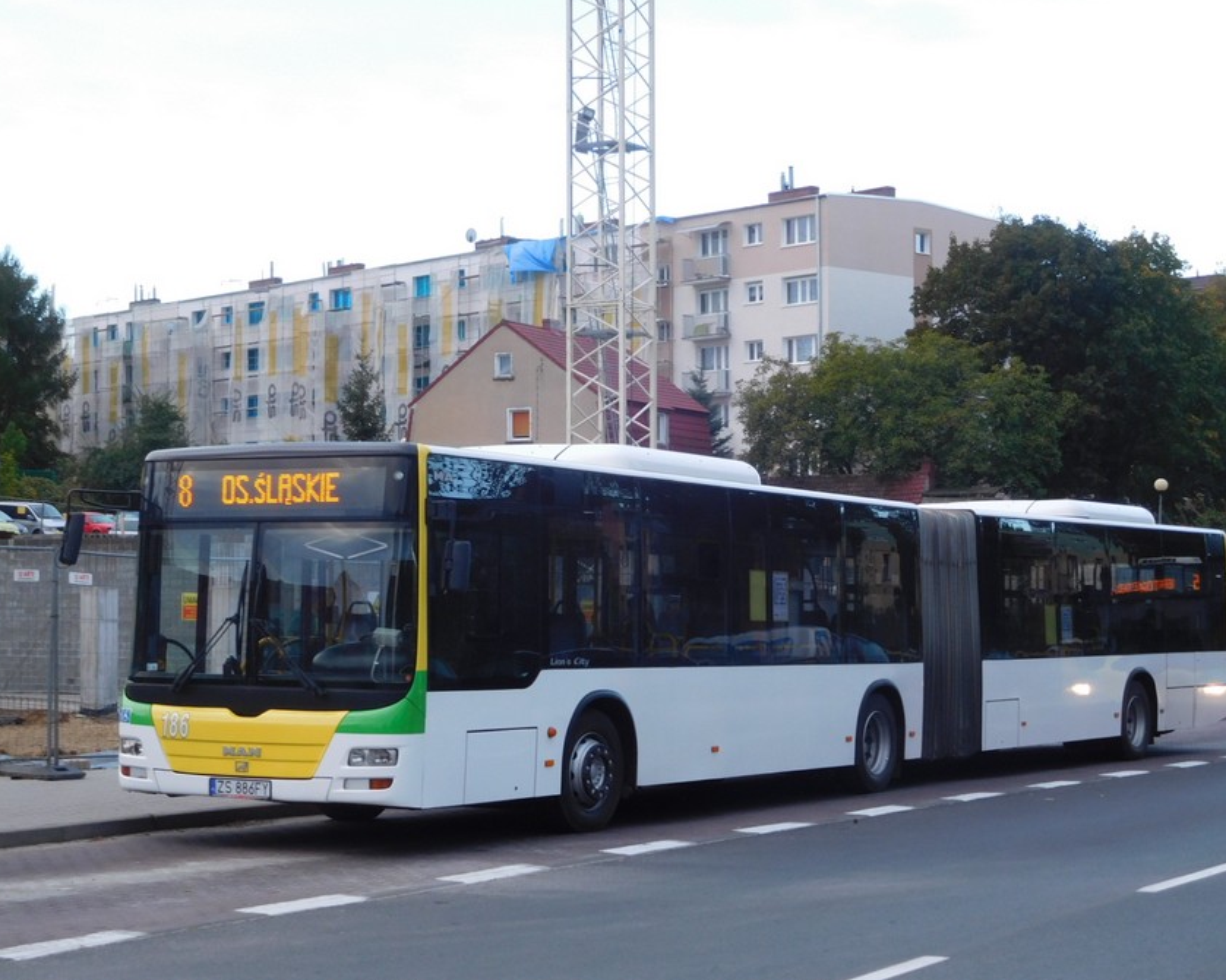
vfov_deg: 23.5
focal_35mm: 65
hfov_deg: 29.1
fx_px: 2358
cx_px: 622
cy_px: 489
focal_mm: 11.1
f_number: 4.4
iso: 125
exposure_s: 1/40
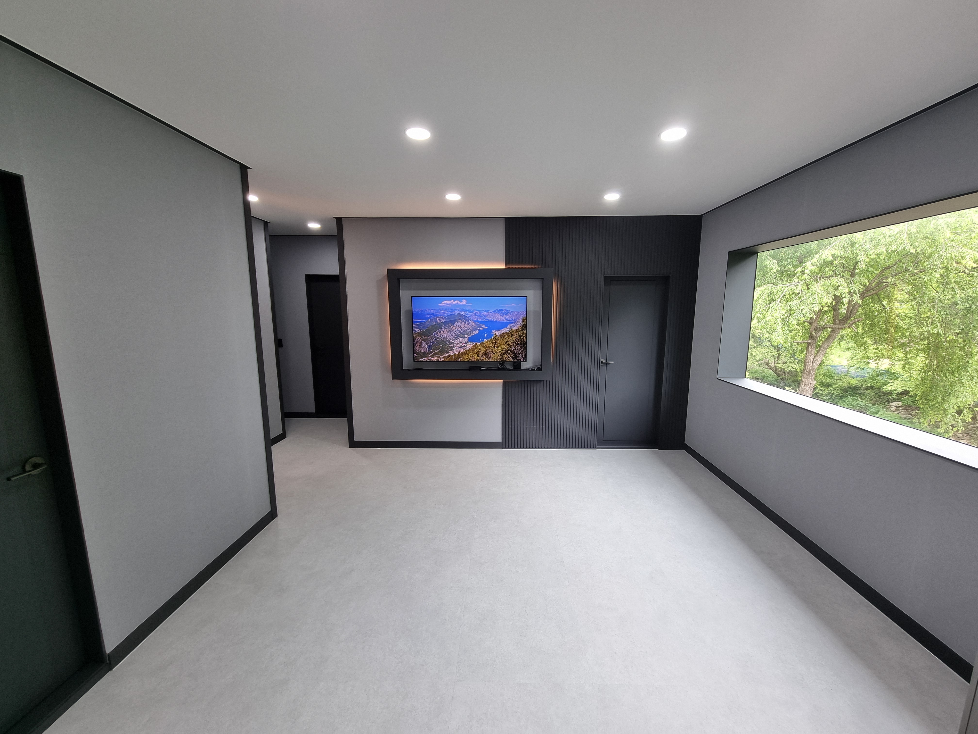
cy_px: 367
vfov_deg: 89.9
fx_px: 367
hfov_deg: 106.2
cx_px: 489
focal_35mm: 13
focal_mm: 2.2
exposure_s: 1/60
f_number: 2.2
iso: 50
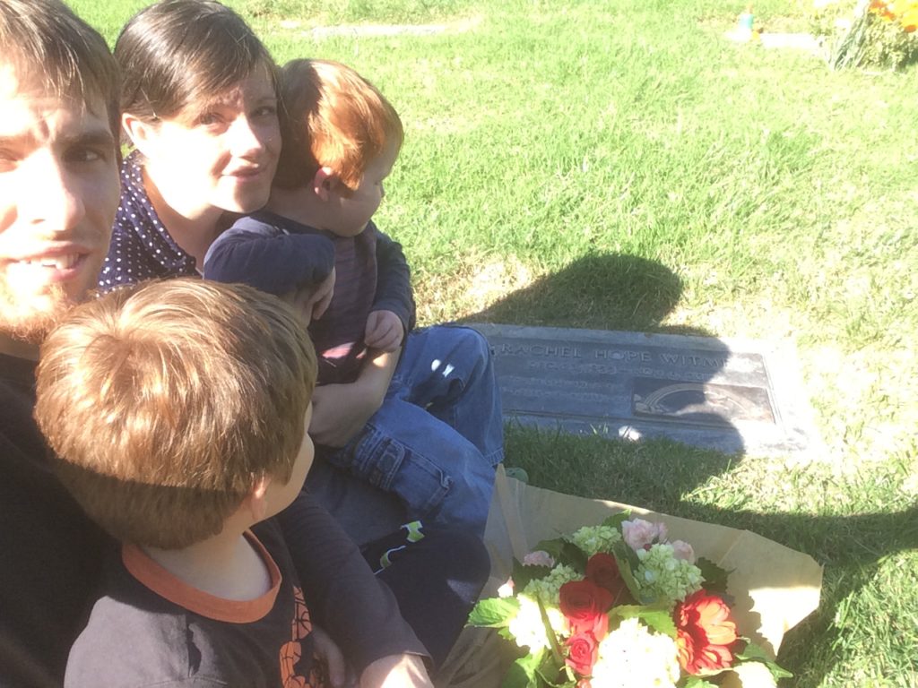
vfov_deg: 45.4
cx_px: 459
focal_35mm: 31
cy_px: 344
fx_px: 822
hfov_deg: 58.4
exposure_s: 1/314
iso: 50
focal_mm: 2.15
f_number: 2.4
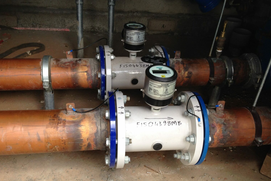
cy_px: 99
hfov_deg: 54.4
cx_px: 137
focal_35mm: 35
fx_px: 263
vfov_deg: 37.8
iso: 64
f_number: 2.4
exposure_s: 1/60
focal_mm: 4.12
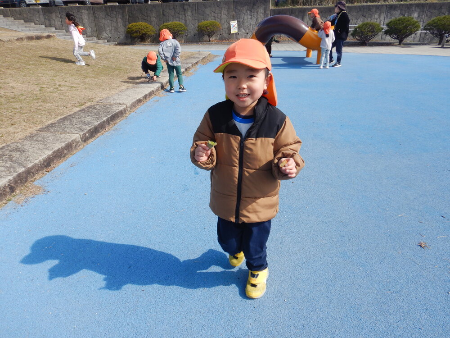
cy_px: 169
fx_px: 312
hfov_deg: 71.6
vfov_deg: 56.8
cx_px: 225
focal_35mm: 24
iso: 125
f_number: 4.1
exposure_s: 1/800
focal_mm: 4.3
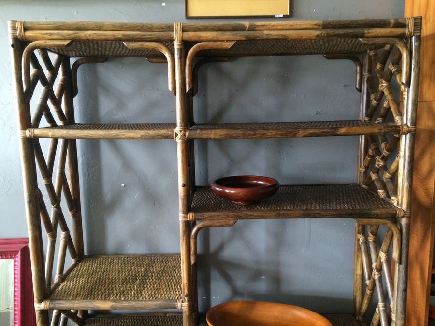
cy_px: 163
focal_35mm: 30
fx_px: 377
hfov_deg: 60.0
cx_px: 218
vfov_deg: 46.8
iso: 250
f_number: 2.2
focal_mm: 4.12
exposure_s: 1/30
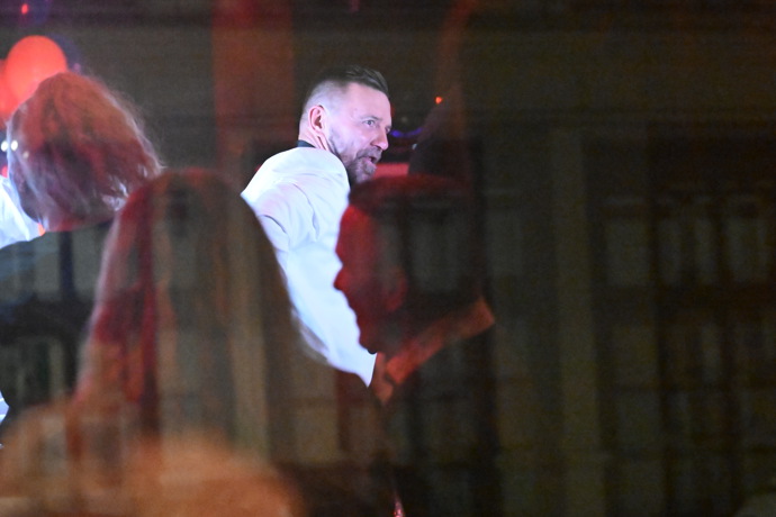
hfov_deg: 19.5
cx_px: 388
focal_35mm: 105
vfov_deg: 13.0
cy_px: 258
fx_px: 2263
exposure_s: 1/100
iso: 25600
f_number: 2.8
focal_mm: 70
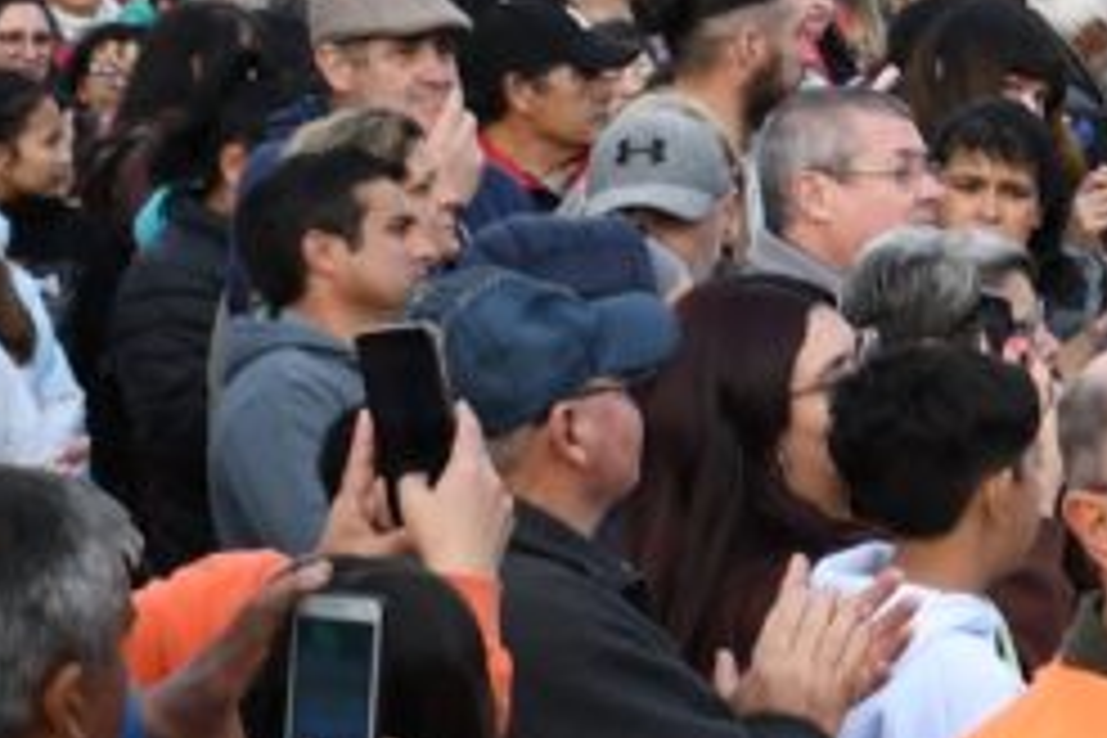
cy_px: 608
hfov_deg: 6.7
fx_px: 8978
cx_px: 2538
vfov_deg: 4.7
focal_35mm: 292
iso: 100
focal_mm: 42
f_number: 5
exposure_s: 1/100
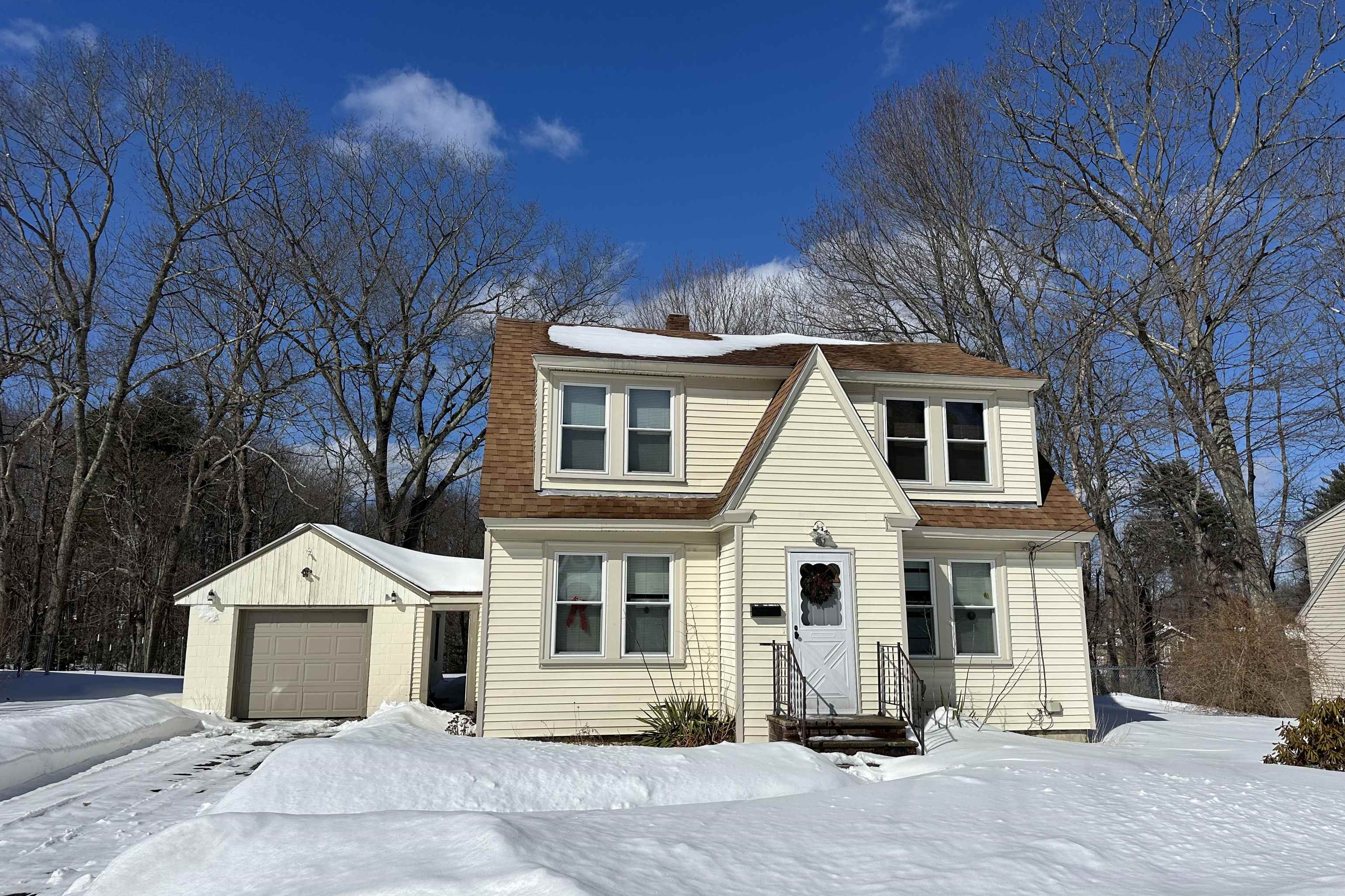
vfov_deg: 51.3
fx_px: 934
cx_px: 672
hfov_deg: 71.5
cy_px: 466
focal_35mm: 25
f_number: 1.78
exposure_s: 1/15625
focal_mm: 6.86
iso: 80
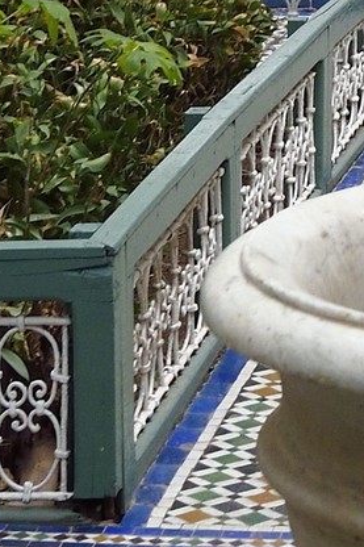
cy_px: -661
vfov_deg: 10.3
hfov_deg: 7.4
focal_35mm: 179
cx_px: 742
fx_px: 2717
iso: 800
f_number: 6.3
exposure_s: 1/400
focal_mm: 31
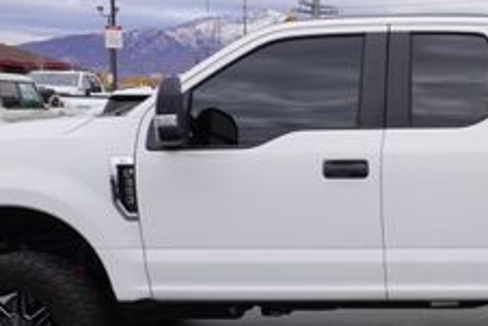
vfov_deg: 19.9
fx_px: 922
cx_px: 501
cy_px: 246
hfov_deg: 27.7
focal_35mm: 68
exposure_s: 1/125
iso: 100
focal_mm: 16
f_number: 8
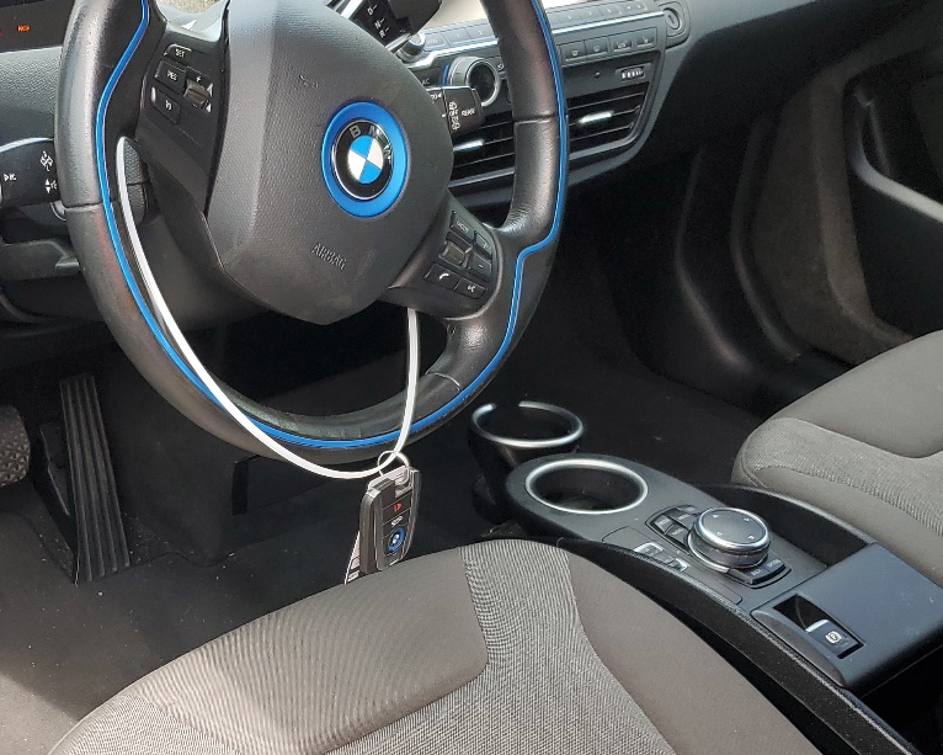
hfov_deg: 34.9
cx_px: 282
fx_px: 1479
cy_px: 499
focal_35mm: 53
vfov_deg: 28.4
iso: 50
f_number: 1.5
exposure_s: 1/196
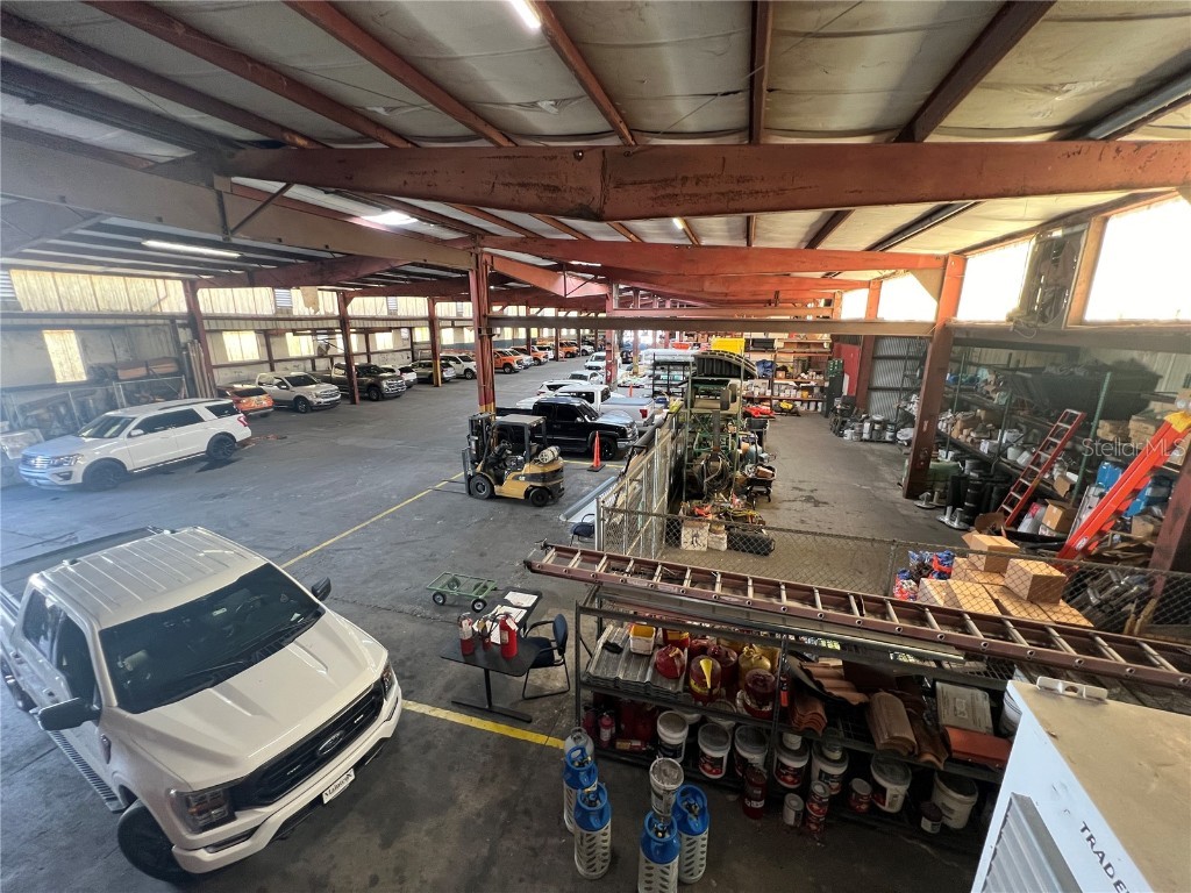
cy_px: 446
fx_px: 447
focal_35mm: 13
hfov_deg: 106.2
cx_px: 596
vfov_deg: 89.9
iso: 250
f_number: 1.8
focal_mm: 1.57
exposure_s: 1/79
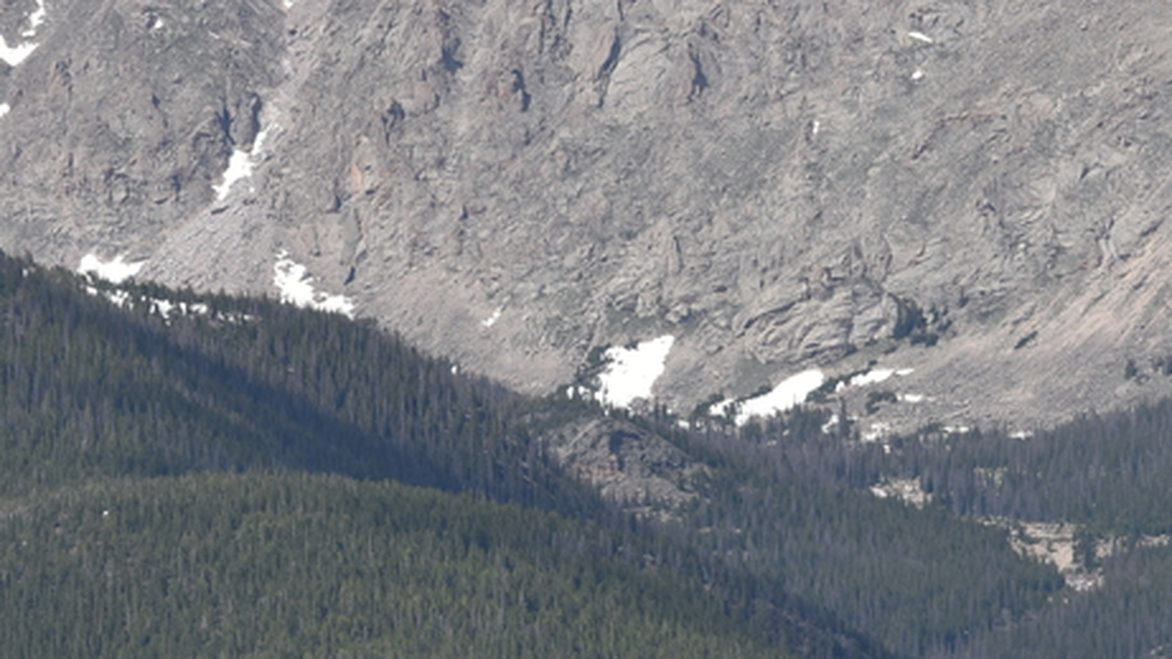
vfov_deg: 2.9
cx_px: 407
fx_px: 13111
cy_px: 145
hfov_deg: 5.1
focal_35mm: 422
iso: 100
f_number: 9
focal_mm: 145
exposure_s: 1/320
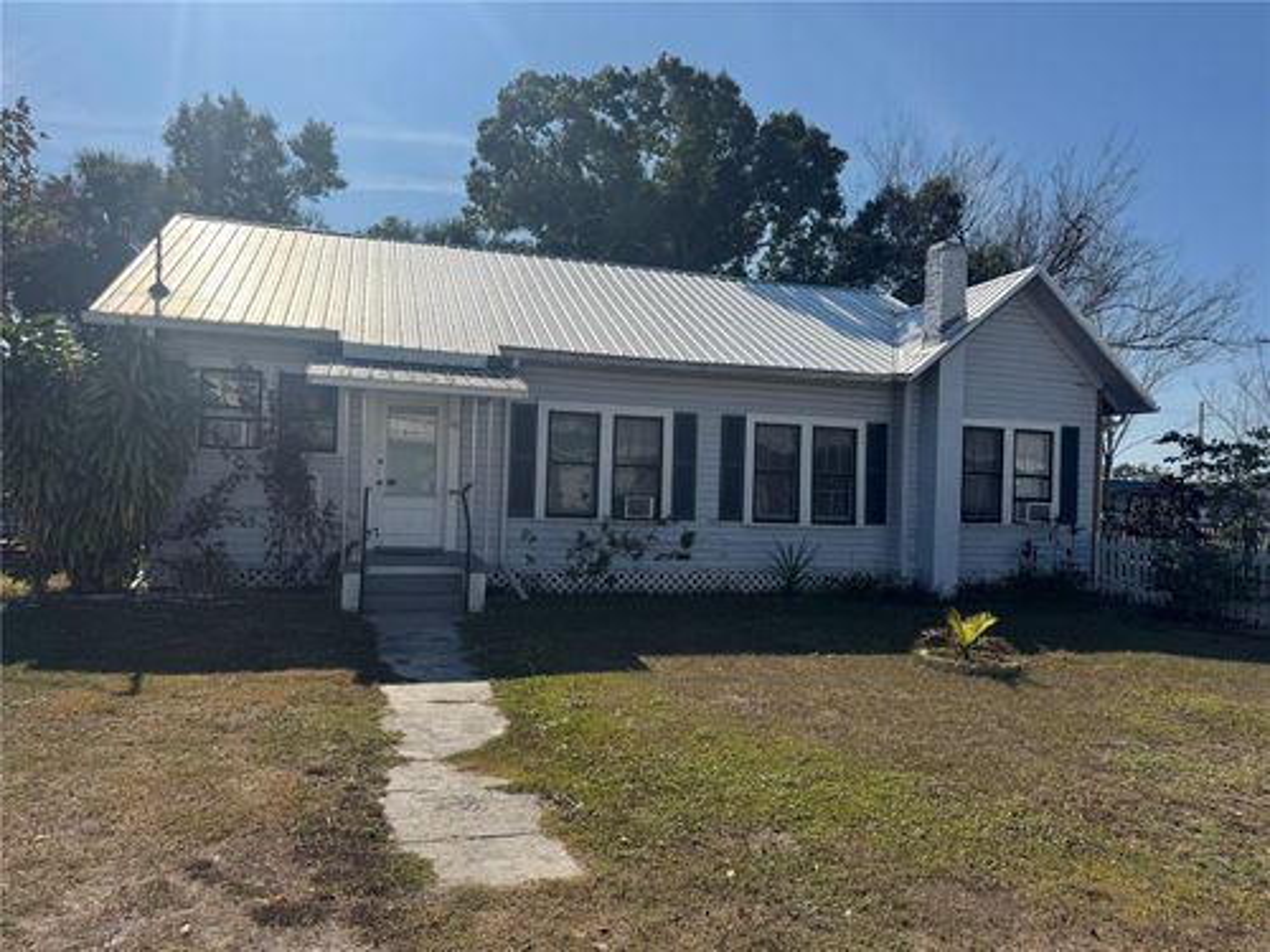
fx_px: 881
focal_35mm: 24
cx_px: 635
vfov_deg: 56.8
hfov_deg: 71.6
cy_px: 476
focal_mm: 6.76
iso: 80
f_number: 1.78
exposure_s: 1/7937
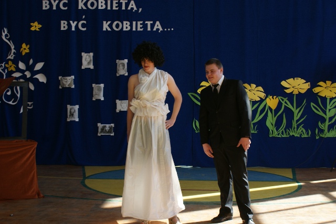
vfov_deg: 25.8
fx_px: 490
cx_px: 168
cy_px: 112
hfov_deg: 37.8
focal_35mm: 52
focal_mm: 35
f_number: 6.3
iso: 100
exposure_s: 1/60
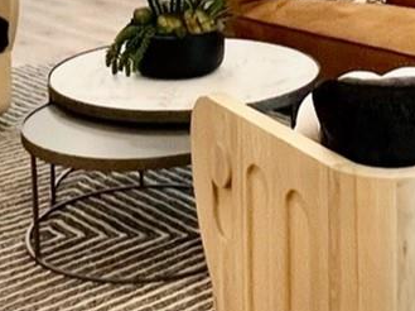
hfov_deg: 24.0
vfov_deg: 17.1
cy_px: -95
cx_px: 278
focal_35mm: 81
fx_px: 970
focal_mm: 1.57
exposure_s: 1/60
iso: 320
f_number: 1.8
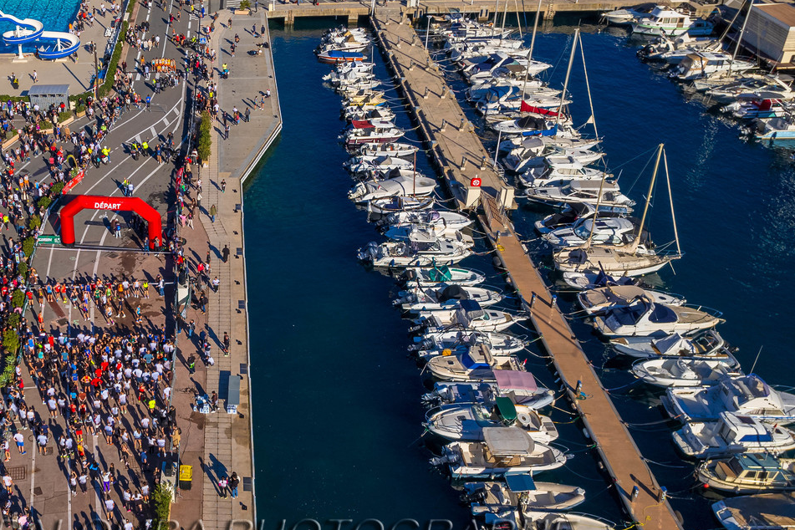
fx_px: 817
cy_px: 336
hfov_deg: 48.7
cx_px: 152
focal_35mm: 37
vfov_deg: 35.7
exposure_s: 1/80
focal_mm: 8.4
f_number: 2.8
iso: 100
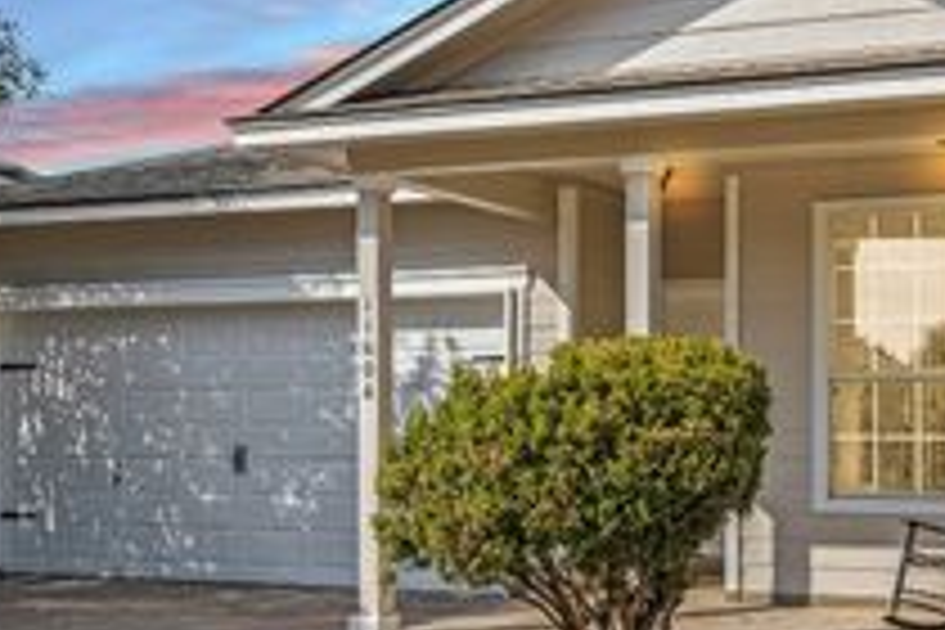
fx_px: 1312
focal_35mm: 50
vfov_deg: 26.8
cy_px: 416
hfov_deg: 37.2
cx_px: 837
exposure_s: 1/1000
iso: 320
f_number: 8
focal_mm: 21
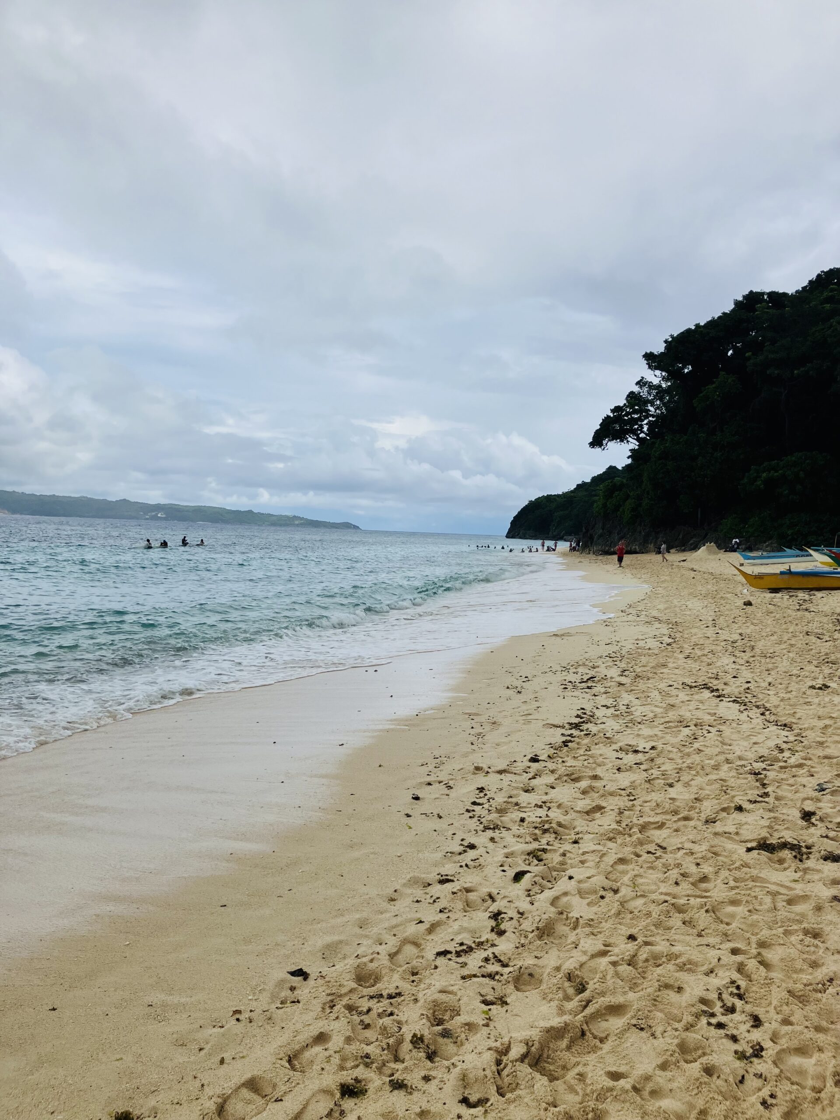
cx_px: 420
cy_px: 560
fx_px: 906
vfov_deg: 63.4
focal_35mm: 28
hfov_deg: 49.7
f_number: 1.8
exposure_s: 1/4878
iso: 32
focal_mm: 3.99
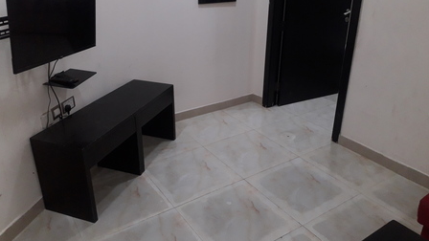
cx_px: 212
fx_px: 341
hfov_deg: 64.3
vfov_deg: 38.8
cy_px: 100
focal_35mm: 30
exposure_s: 1/50
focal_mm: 3.6
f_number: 1.9
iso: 160
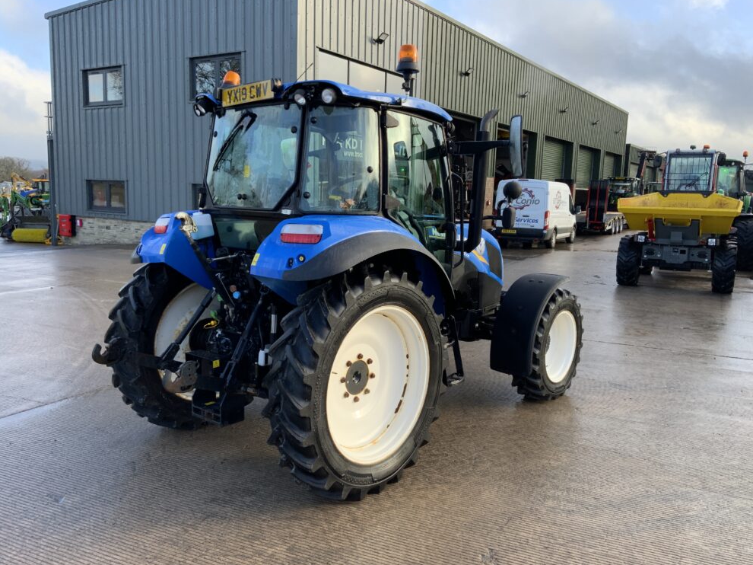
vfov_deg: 46.8
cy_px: 287
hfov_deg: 60.0
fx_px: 652
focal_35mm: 30
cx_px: 388
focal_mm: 3
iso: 16
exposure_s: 1/245
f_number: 1.8
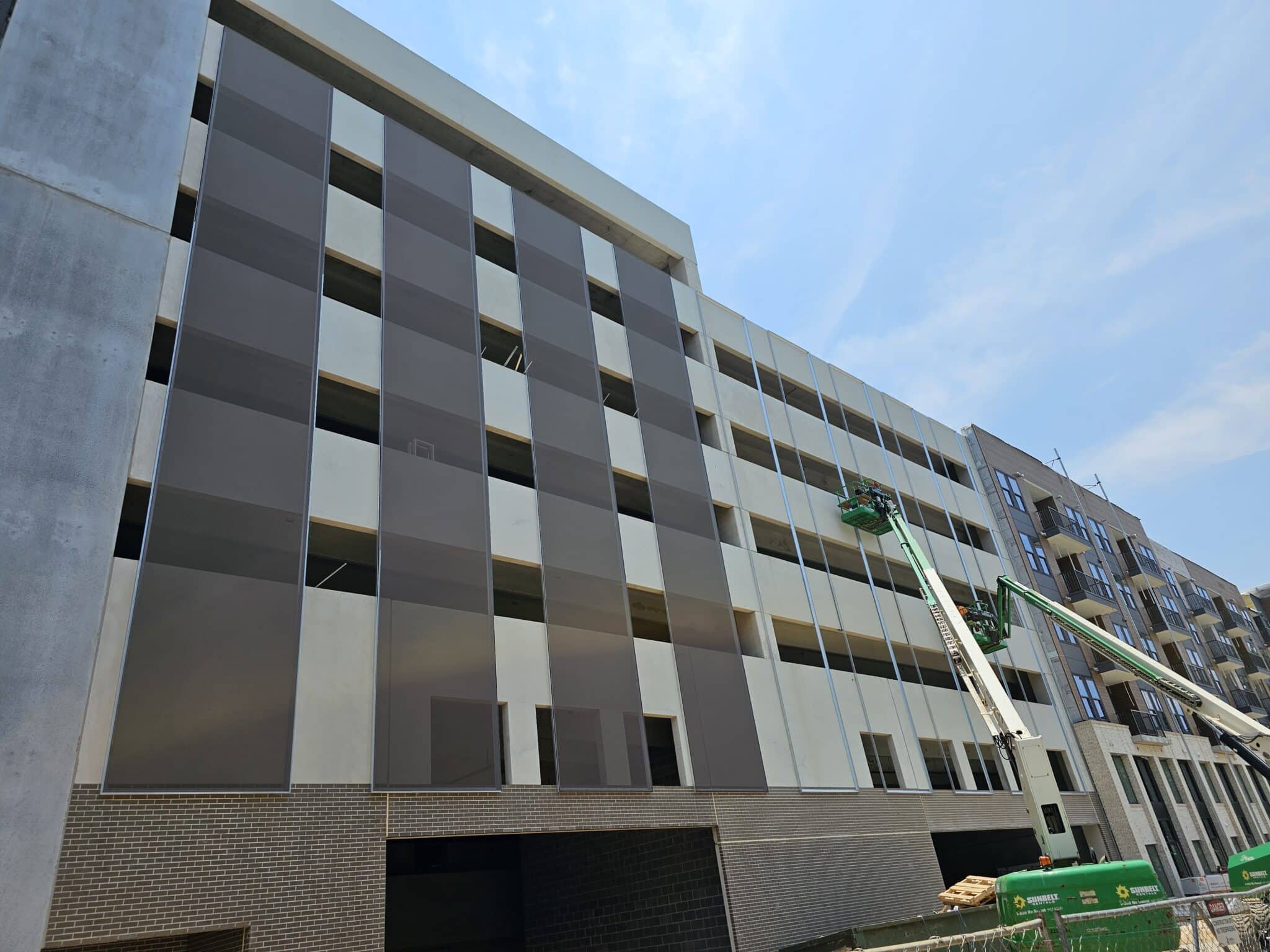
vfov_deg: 58.9
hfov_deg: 73.9
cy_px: 476
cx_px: 635
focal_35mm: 23
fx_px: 844
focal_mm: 6.3
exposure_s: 1/1099
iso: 10
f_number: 1.7
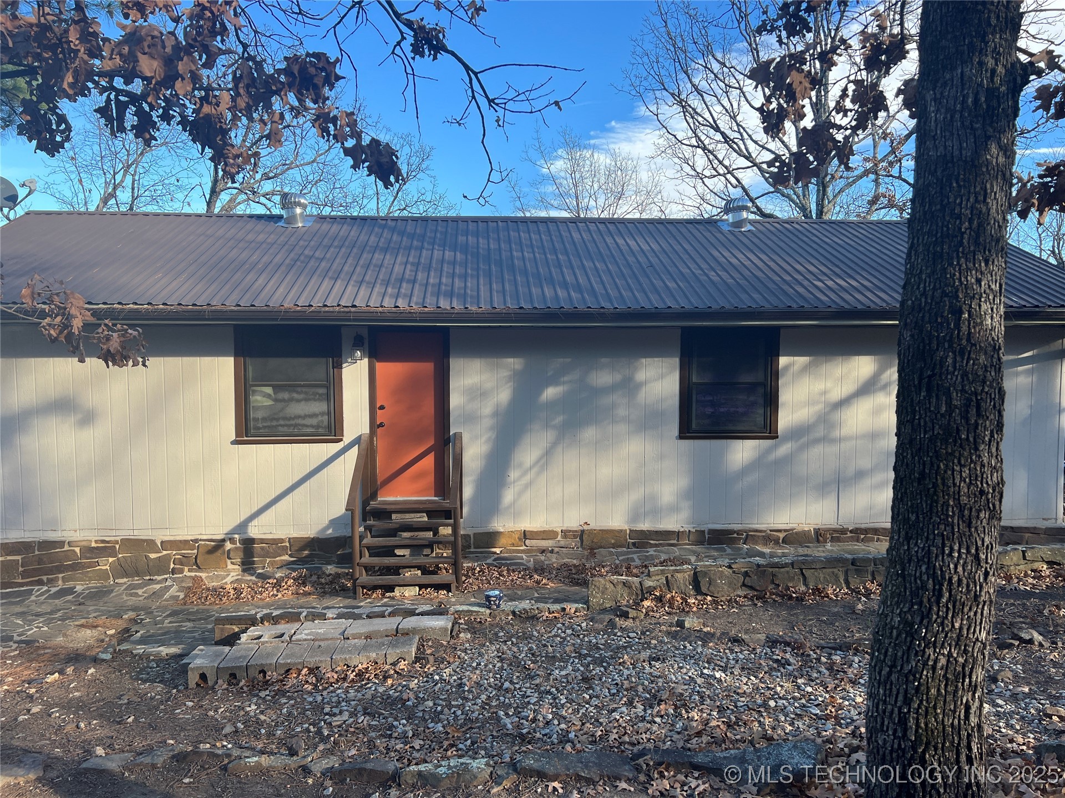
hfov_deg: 67.3
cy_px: 399
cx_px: 532
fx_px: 800
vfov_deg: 53.1
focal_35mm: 26
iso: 50
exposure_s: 1/940
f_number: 1.5
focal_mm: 5.7
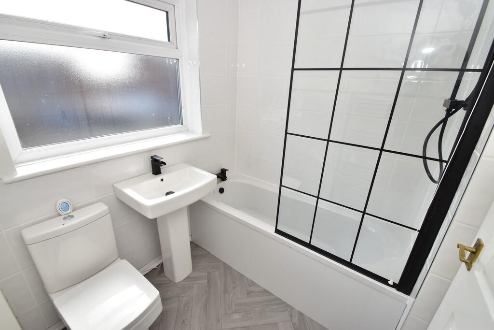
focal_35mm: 15
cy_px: 165
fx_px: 206
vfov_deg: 77.3
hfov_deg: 100.4
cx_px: 247
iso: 400
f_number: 9
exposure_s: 1/125
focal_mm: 10
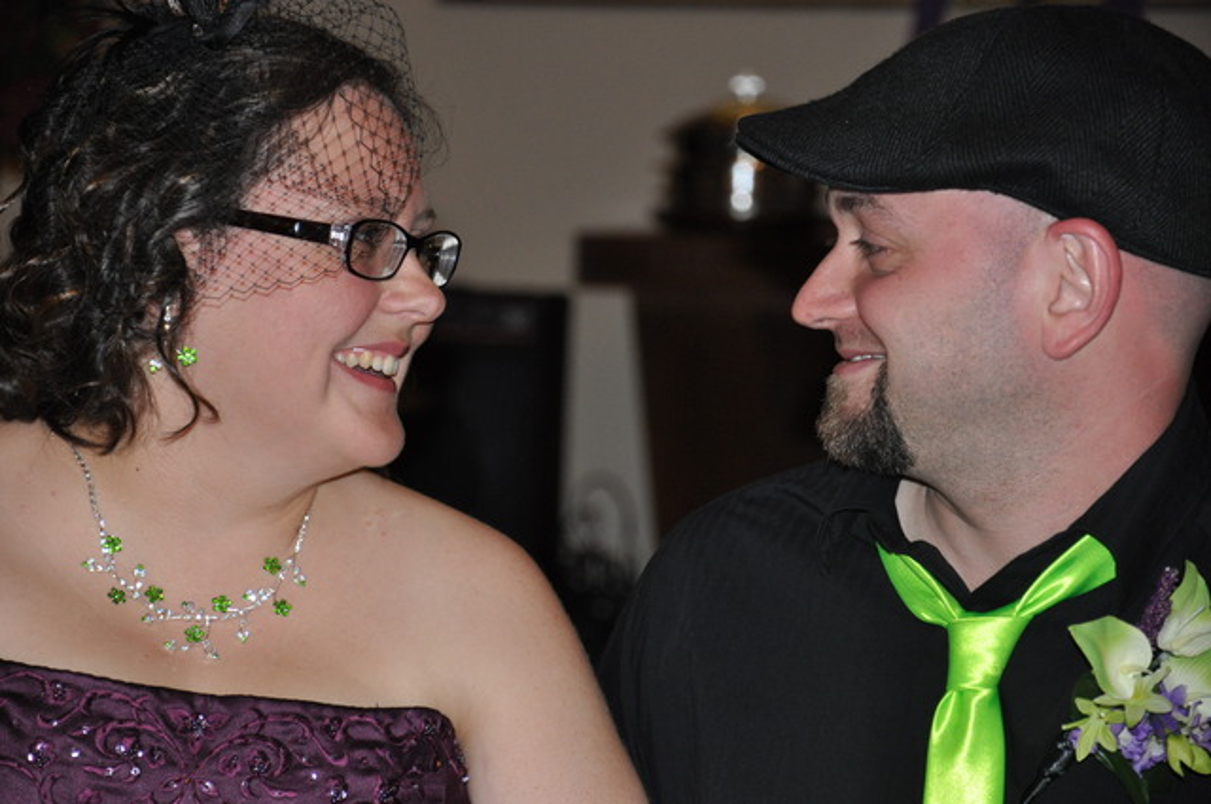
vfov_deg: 8.7
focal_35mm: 158
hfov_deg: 13.1
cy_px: 402
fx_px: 5291
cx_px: 606
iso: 800
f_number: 5.6
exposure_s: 1/60
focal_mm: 105
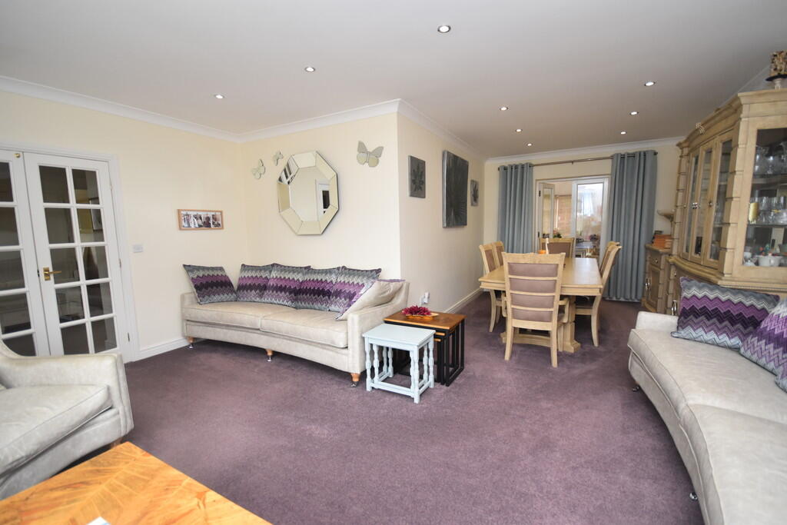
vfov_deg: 77.3
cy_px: 262
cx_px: 394
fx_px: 328
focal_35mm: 15
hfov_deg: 100.4
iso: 800
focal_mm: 10
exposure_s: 1/125
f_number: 4
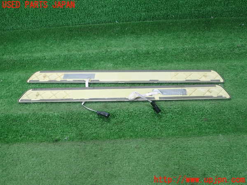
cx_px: 124
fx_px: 214
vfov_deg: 46.8
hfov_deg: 60.0
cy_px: 92
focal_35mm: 30
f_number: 2.3
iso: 250
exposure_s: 1/125
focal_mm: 5.5
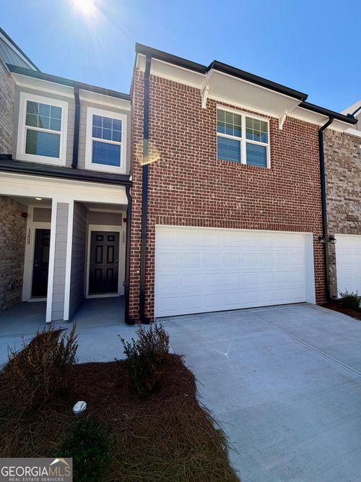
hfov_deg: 85.7
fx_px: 195
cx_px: 180
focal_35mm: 14
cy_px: 241
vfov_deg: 102.1
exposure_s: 1/717
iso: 40
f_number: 2.2
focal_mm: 2.22
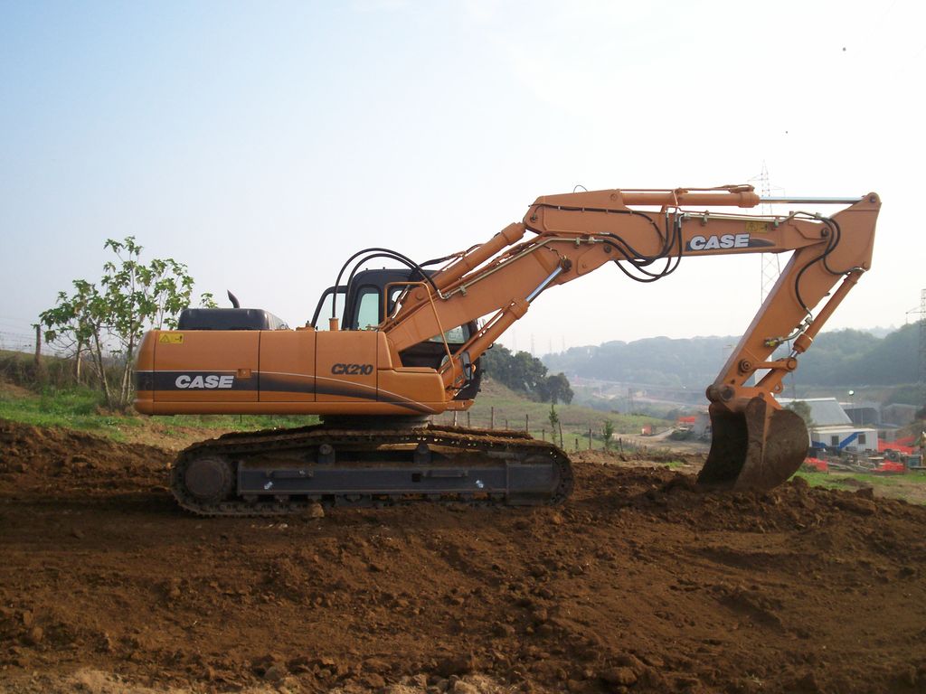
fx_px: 963
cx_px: 463
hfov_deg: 51.4
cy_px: 347
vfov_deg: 39.7
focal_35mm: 36
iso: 100
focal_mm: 5.9
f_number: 4.5
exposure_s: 1/332
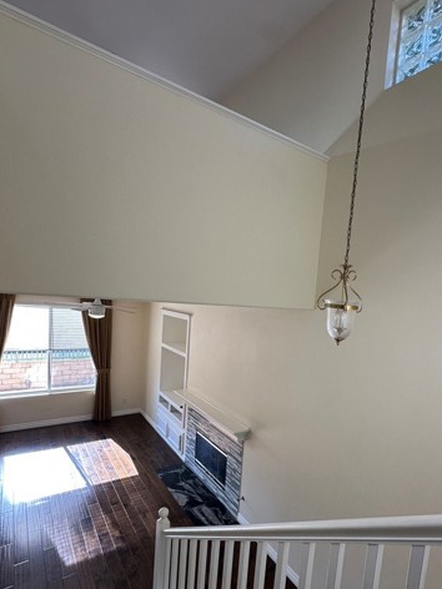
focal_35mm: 19
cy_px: 332
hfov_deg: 68.4
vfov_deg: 84.2
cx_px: 250
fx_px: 323
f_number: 2.2
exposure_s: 1/120
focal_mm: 2.22
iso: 80
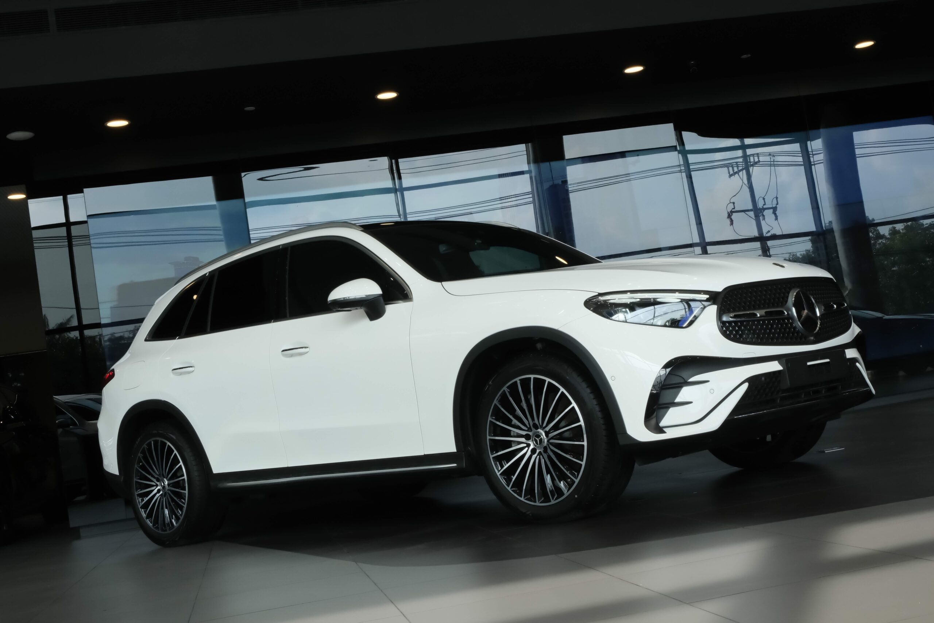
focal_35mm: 49
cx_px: 467
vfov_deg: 27.5
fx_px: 1271
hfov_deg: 40.3
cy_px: 312
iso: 1600
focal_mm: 32.9
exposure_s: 1/60
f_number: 20
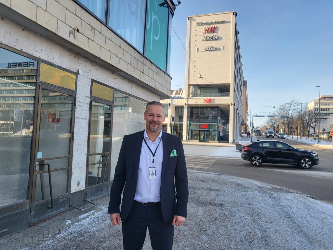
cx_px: 166
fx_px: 250
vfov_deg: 53.1
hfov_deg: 67.3
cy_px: 125
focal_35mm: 26
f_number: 1.8
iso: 50
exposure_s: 1/479
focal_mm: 4.25
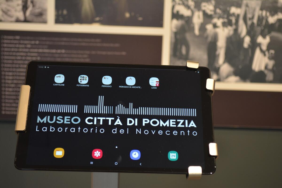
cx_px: 141
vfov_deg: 22.6
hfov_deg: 33.4
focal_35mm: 60
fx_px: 470
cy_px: 94
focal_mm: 40
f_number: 5.3
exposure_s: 1/50
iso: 800
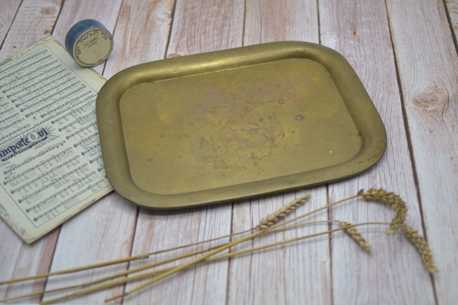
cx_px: 229
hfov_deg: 37.9
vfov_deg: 25.8
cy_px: 152
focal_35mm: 52
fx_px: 668
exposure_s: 1/500
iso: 100
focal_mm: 35
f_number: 1.8
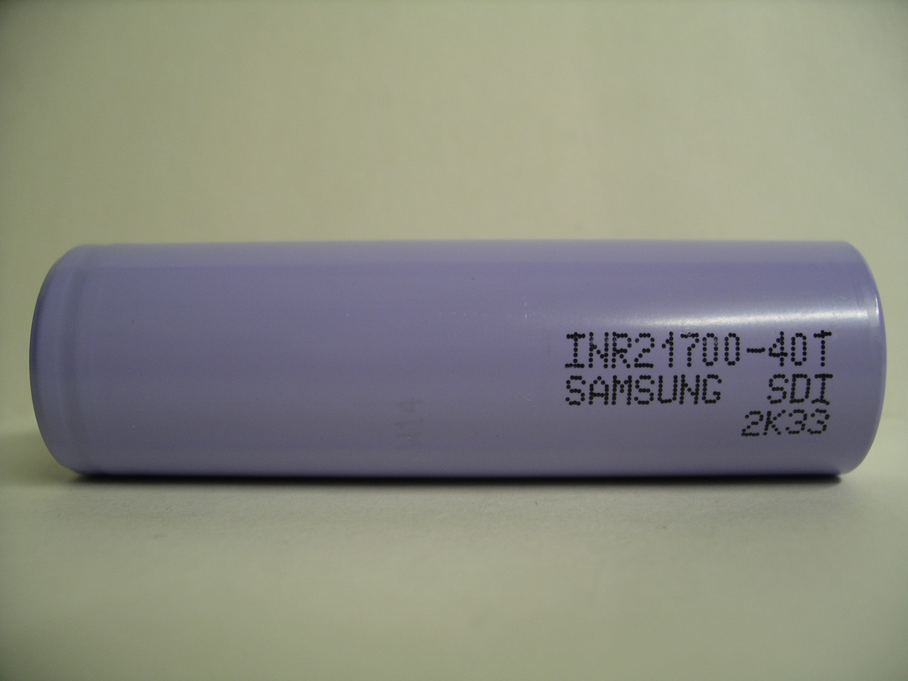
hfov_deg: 50.1
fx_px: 971
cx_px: 454
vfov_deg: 38.7
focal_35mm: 37
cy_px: 340
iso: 64
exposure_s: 1/60
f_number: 2.8
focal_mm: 7.8
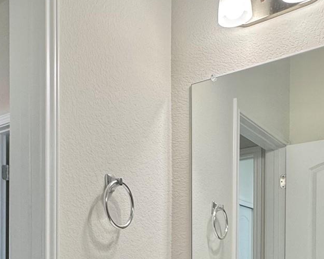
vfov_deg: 31.0
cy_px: 260
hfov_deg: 40.2
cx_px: 86
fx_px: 432
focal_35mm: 45
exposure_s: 1/120
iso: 160
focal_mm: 2.22
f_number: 2.2
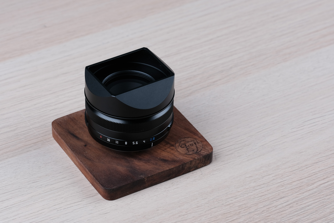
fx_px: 1113
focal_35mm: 120
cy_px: 112
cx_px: 167
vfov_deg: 11.4
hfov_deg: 17.1
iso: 160
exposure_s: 1/125
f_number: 10
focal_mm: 80
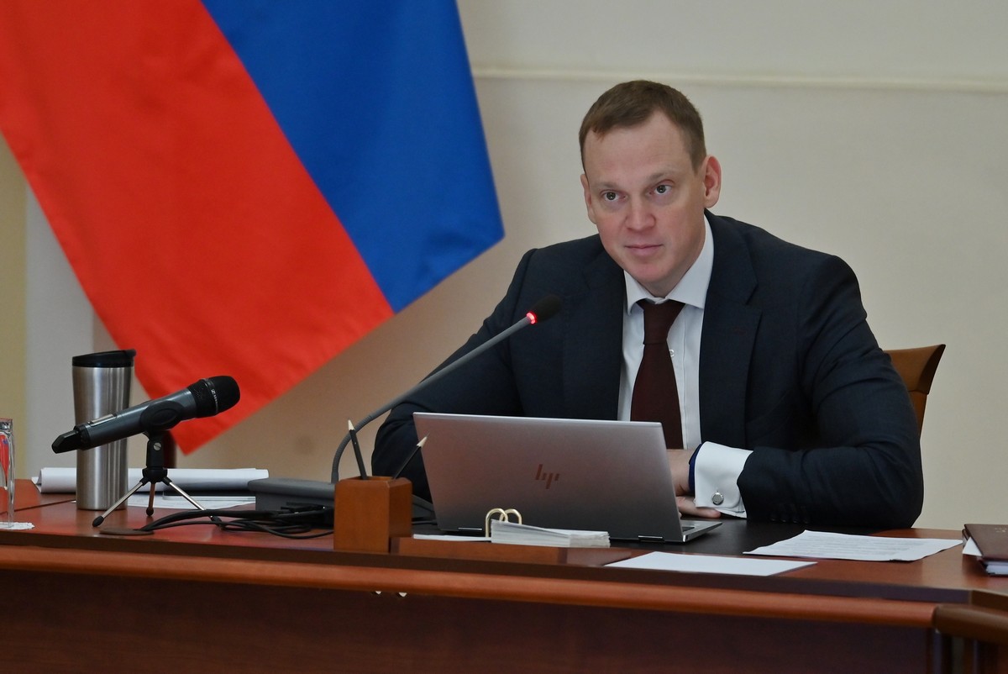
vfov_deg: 6.3
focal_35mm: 217
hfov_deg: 9.5
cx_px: 504
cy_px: 337
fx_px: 6080
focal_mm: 145
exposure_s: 1/160
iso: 1600
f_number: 5
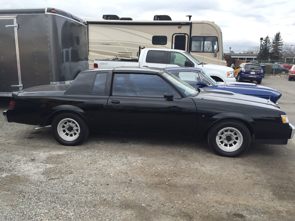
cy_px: 110
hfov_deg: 61.7
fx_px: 247
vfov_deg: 48.2
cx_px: 148
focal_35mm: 29
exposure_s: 1/1236
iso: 32
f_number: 2.2
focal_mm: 4.15
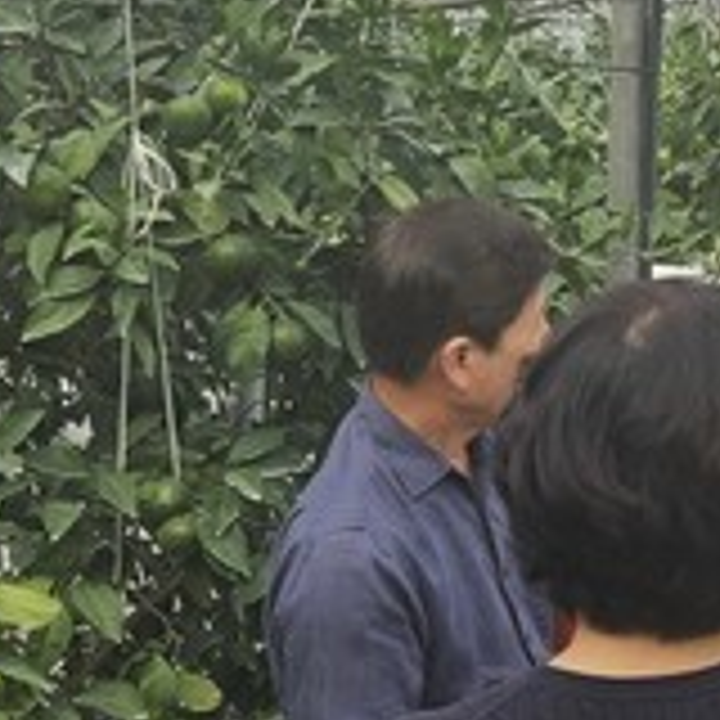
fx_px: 1788
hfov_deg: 20.8
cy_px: 202
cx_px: 922
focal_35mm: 76
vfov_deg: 22.6
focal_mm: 5.4
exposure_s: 1/378
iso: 50
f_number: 1.8
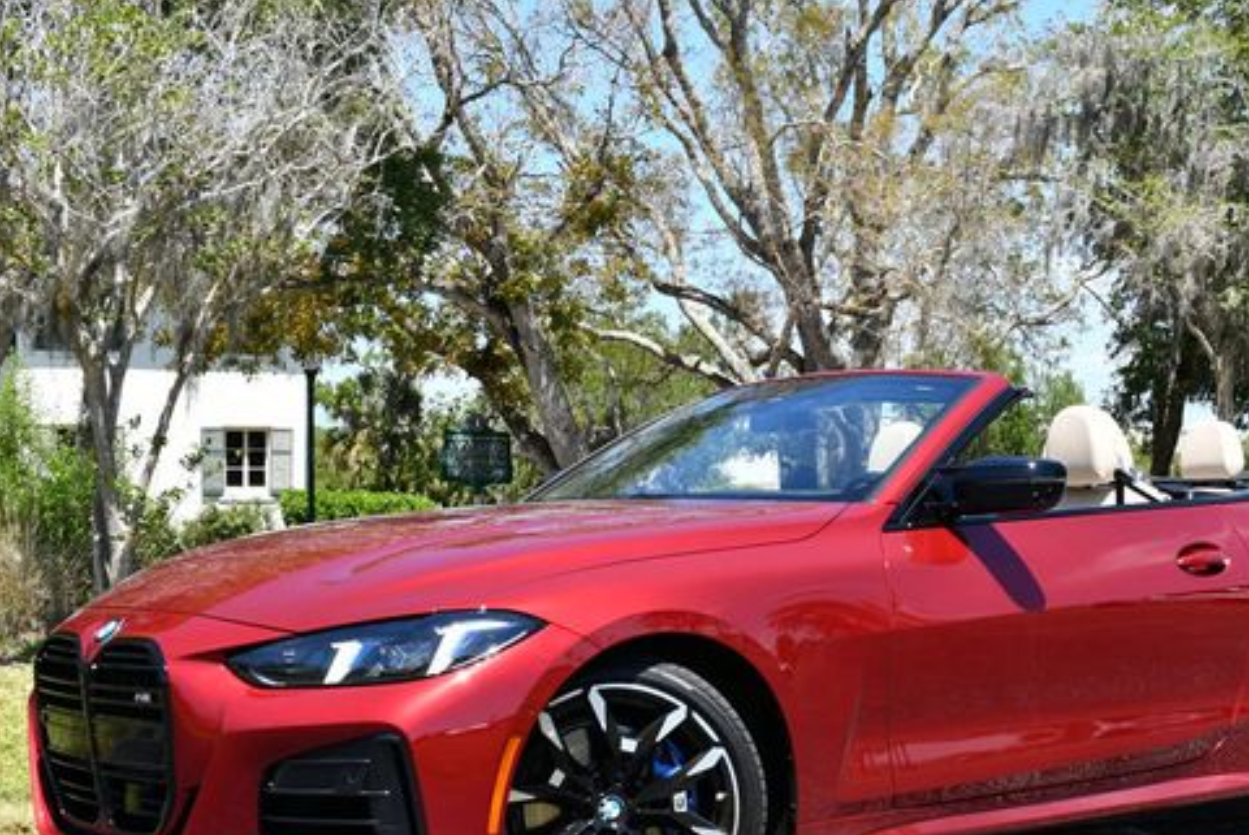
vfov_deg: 21.3
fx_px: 2222
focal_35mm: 64
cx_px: 778
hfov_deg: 31.3
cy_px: 505
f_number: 8
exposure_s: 1/250
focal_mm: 24
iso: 140
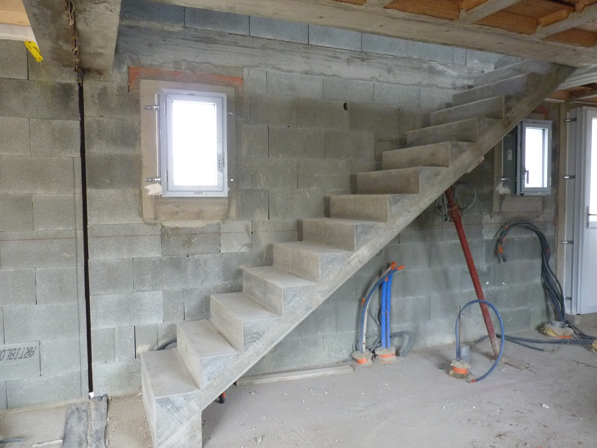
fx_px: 466
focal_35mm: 27
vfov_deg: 51.4
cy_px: 224
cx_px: 298
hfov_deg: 65.3
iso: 400
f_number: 2.8
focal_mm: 4.8
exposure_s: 1/20
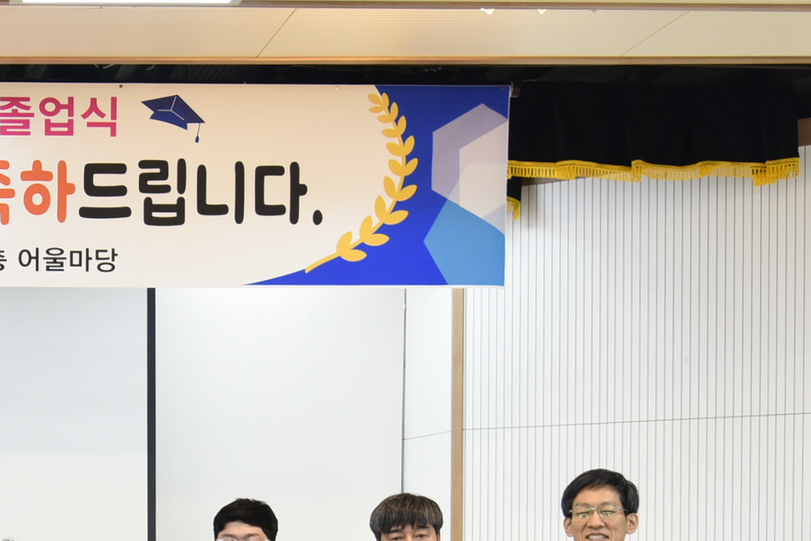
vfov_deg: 14.7
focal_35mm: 91
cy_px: 604
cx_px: -206
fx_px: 2050
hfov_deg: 20.6
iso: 640
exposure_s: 1/100
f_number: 4
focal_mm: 32
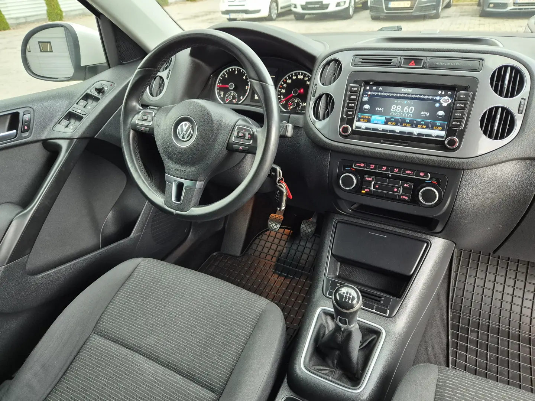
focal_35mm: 23
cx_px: 268
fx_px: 355
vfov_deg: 58.9
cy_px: 200
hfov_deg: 73.9
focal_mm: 5.4
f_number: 1.8
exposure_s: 1/100
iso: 800
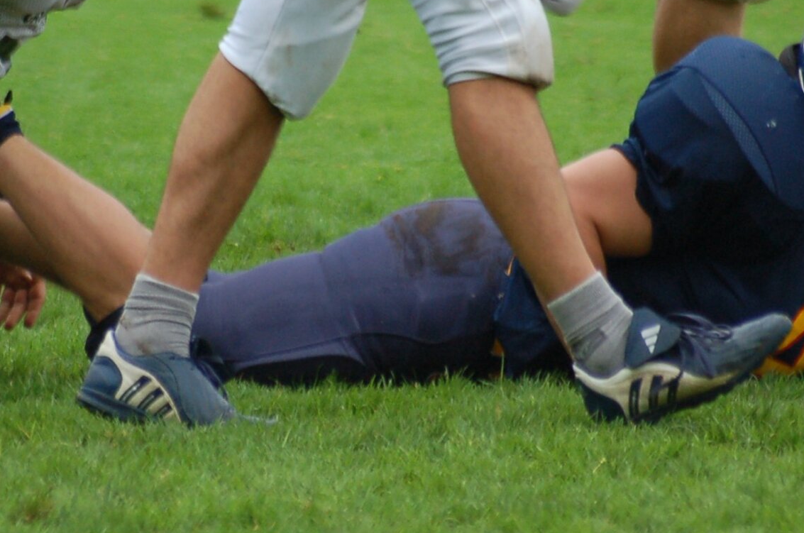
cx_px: 382
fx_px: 19483
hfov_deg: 2.4
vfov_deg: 1.6
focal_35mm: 874
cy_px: 109
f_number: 5.6
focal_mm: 300
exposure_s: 1/500
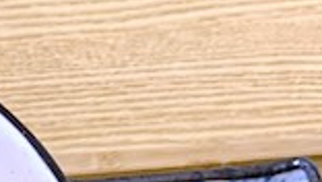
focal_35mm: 136
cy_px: 504
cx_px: 68
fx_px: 1162
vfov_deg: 7.9
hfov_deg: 15.7
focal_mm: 4.25
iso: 160
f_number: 1.8
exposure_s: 1/60
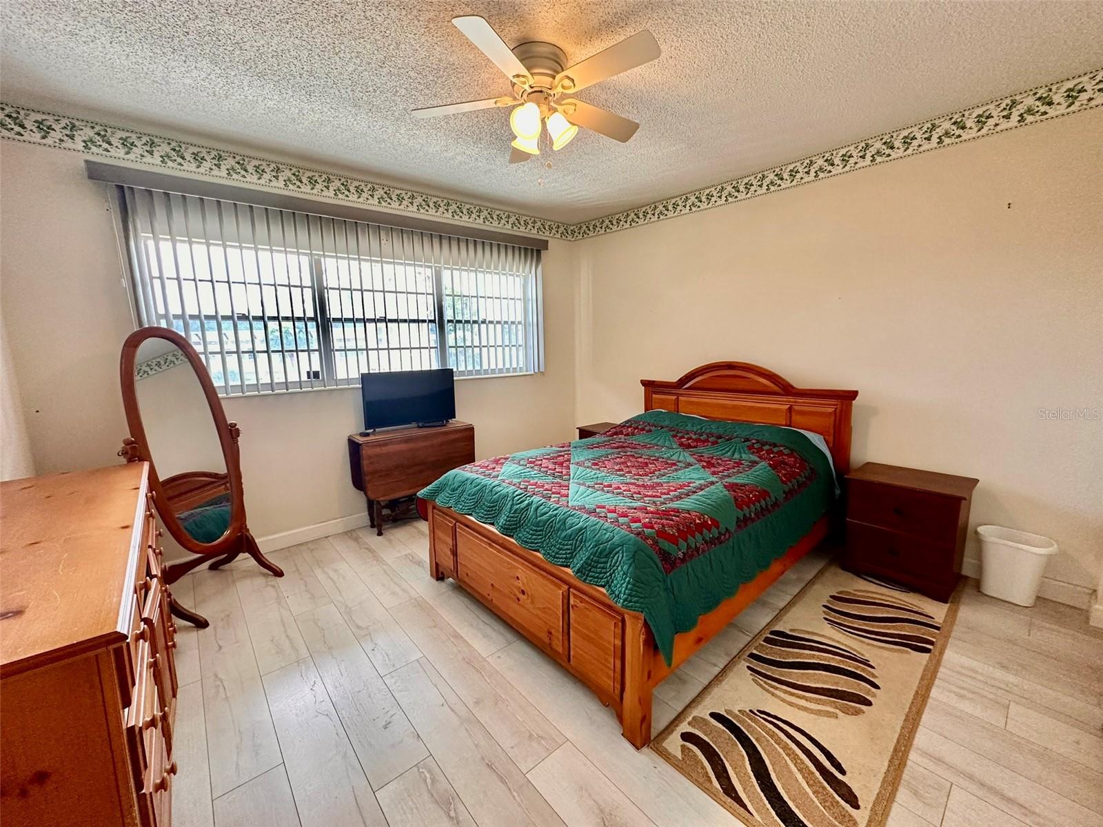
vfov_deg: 85.7
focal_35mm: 14
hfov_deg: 102.1
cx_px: 552
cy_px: 414
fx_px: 446
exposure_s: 1/120
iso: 250
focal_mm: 2.22
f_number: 2.2
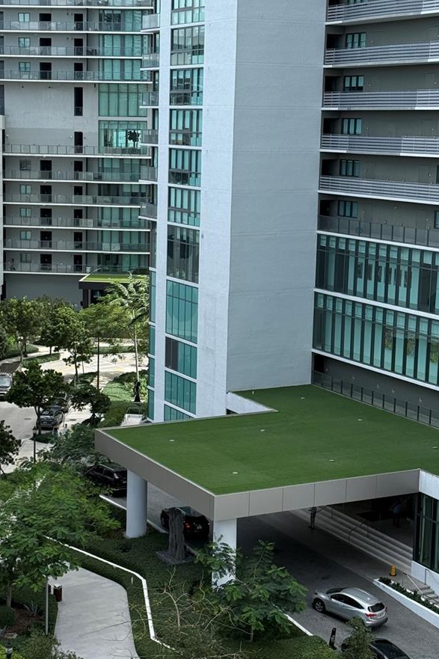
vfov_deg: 29.7
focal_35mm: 68
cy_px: 319
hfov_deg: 20.0
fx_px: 1244
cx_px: 151
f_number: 1.78
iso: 100
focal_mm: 6.76
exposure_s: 1/2273
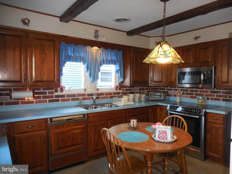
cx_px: 116
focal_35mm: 25
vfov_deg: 54.9
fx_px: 168
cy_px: 87
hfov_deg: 69.4
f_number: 3.7
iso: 360
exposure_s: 1/25
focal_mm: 4.5
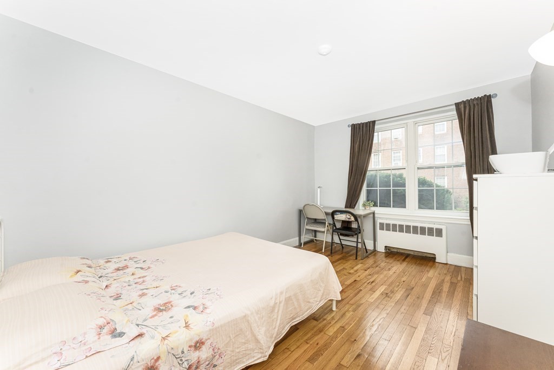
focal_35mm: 14
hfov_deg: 104.2
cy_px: 185
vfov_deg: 81.2
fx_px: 215
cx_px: 277
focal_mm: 14
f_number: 9
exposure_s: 1/80
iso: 1600
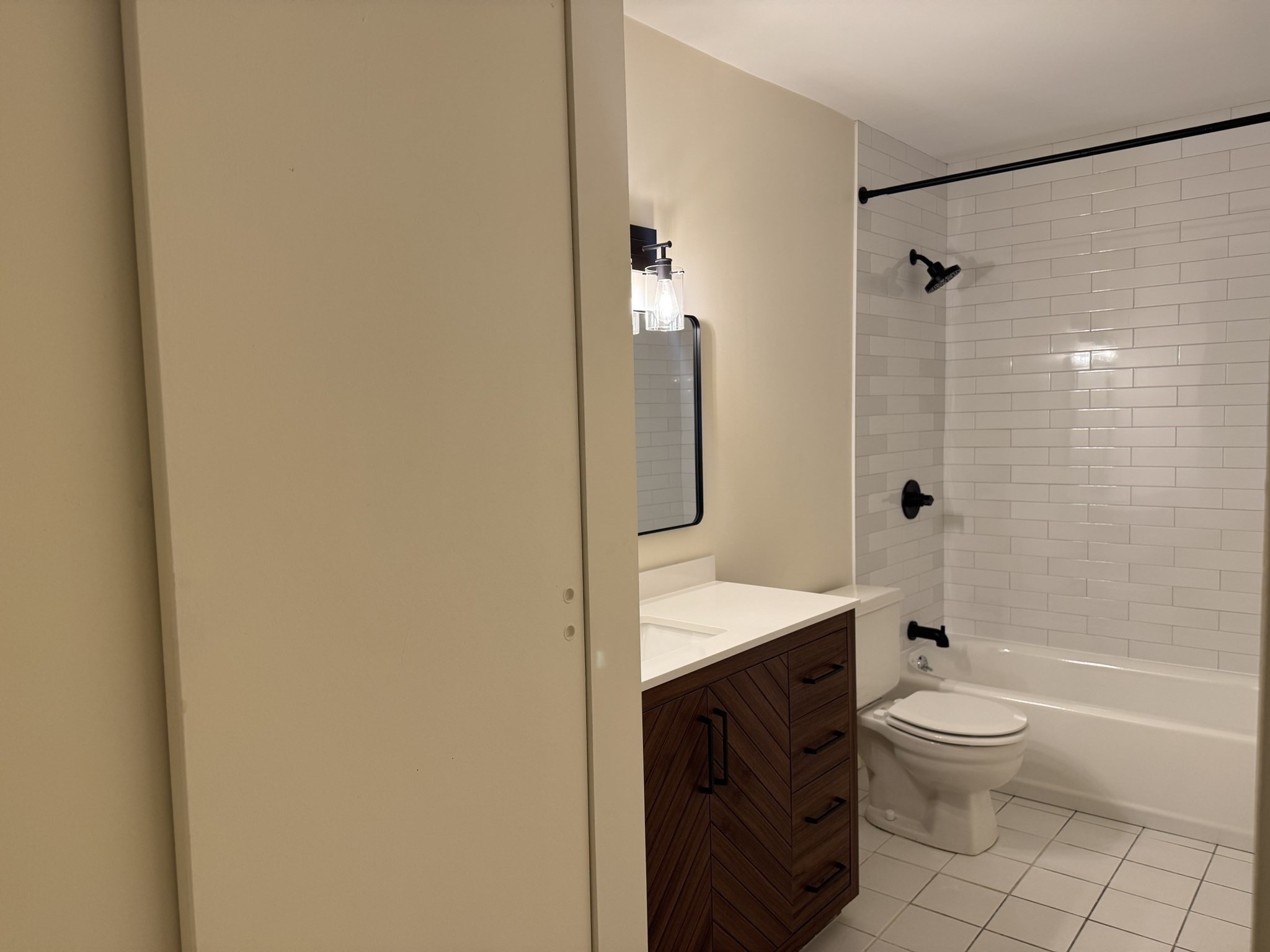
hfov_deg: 71.6
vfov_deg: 56.8
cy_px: 476
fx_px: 881
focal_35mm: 24
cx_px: 635
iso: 125
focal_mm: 6.76
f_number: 1.78
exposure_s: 1/120
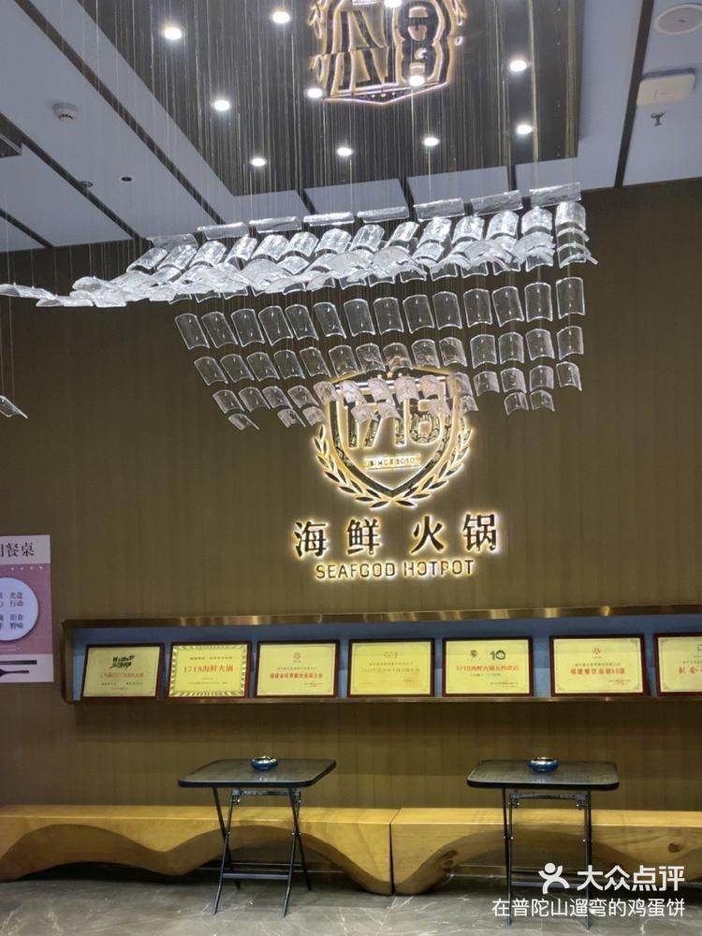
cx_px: 351
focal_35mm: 59
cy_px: 468
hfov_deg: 24.8
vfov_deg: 32.7
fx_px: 1595
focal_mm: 5.1
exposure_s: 1/50
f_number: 1.6
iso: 250
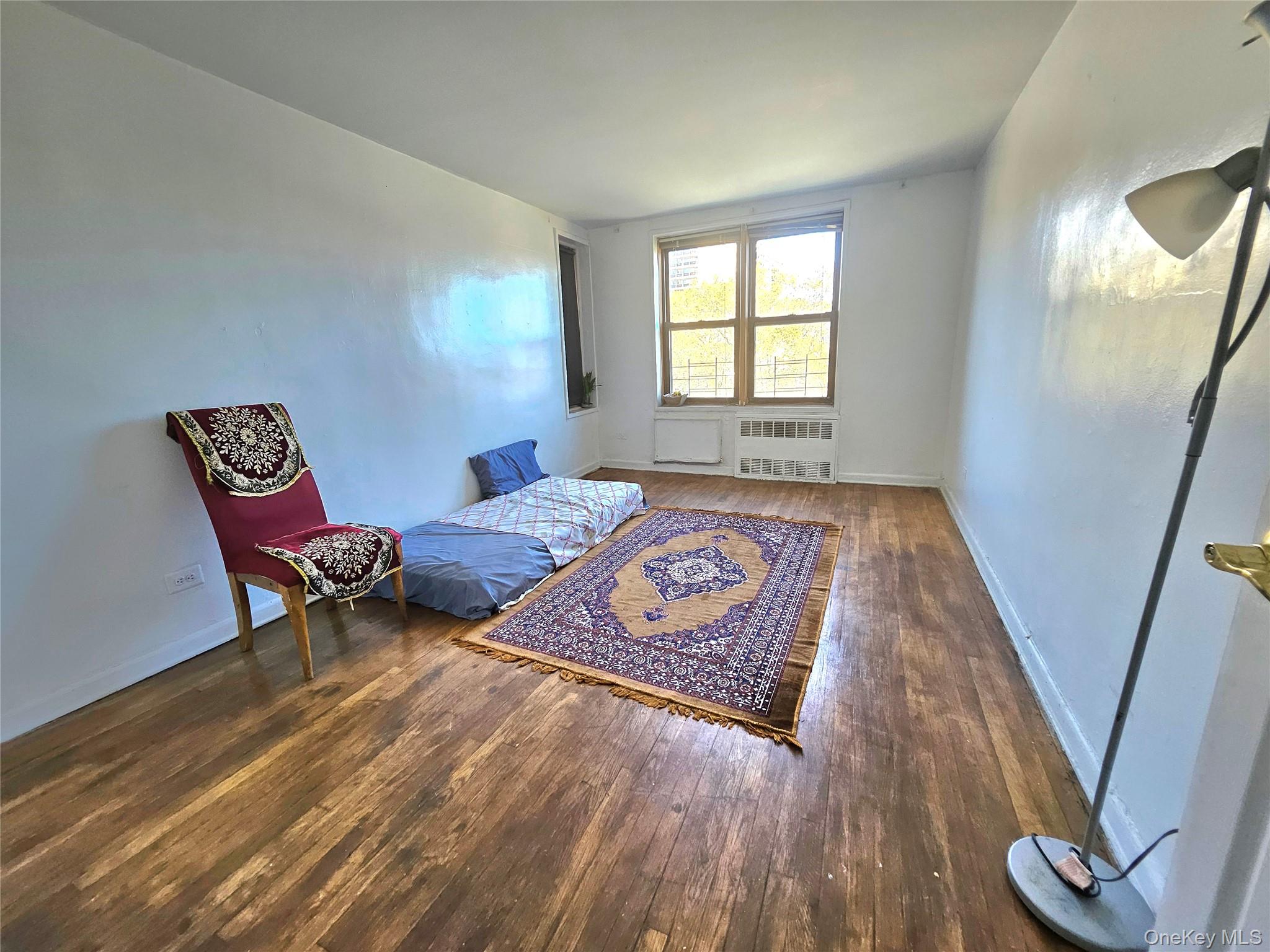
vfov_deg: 89.9
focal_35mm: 13
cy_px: 476
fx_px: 477
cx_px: 635
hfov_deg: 106.2
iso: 125
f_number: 2.2
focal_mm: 1.7
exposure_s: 1/60.2
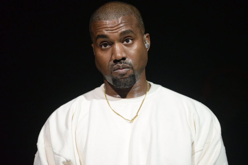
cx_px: 124
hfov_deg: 10.3
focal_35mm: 200
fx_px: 1378
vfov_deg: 6.9
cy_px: 82
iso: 3200
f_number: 3.2
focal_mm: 200
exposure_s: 1/400
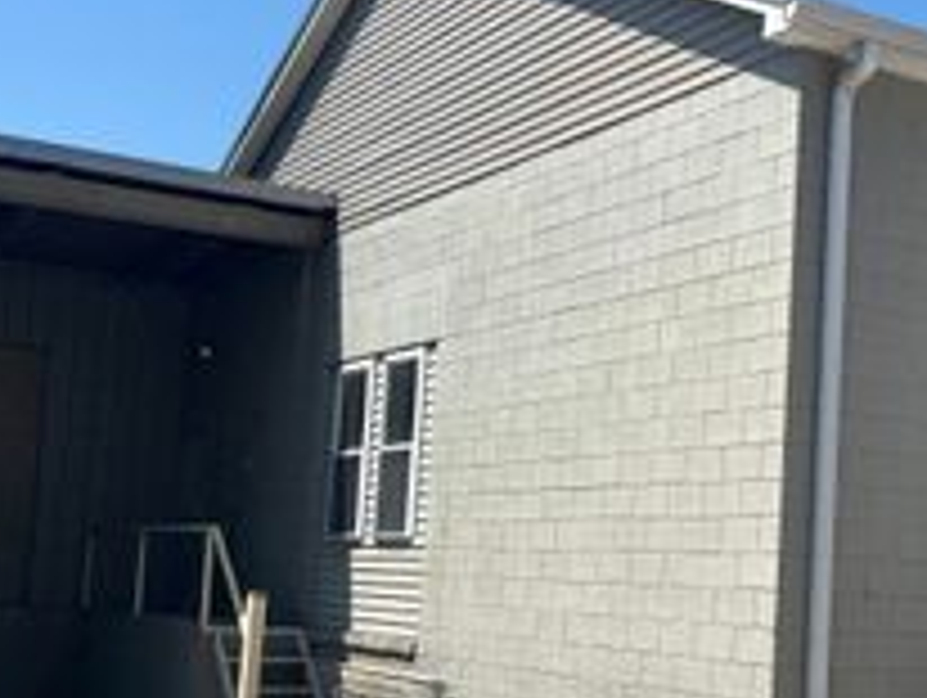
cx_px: 801
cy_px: 426
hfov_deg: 29.6
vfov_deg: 23.3
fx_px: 1689
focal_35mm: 63
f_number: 1.5
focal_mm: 5.7
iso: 50
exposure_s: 1/5882
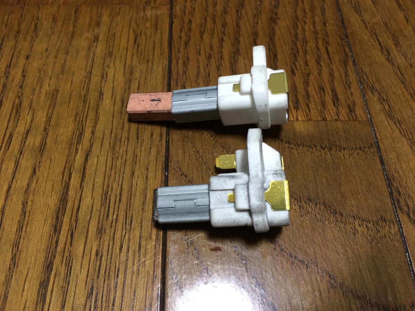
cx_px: 208
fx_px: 348
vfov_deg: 48.2
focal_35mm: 29
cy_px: 156
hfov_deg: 61.7
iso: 160
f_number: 2.2
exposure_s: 1/30
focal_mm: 4.15
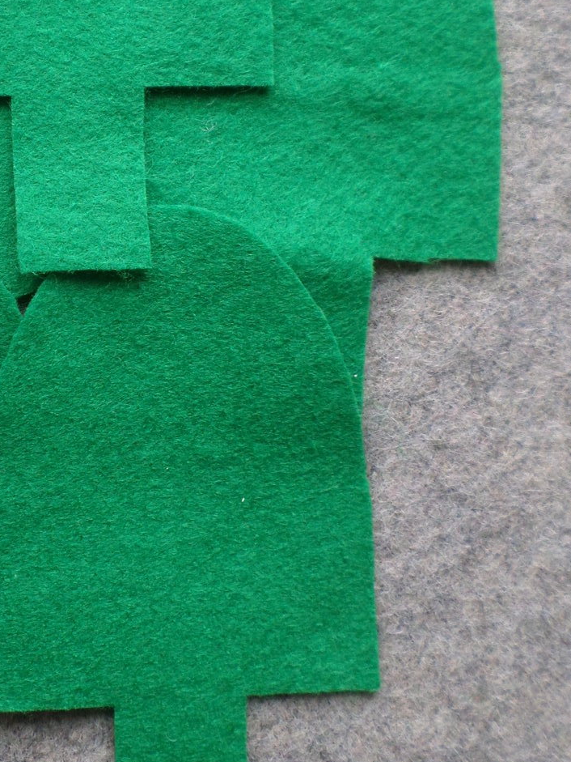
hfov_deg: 27.2
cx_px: 20
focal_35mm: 51
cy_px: 269
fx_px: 1121
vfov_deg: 37.2
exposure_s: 1/45
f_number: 2.5
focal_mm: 4.5
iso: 80
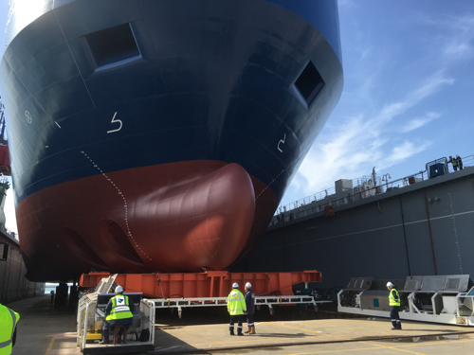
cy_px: 178
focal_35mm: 29
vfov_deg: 48.2
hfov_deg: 61.7
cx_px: 237
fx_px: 397
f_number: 2.2
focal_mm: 4.15
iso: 25
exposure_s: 1/916
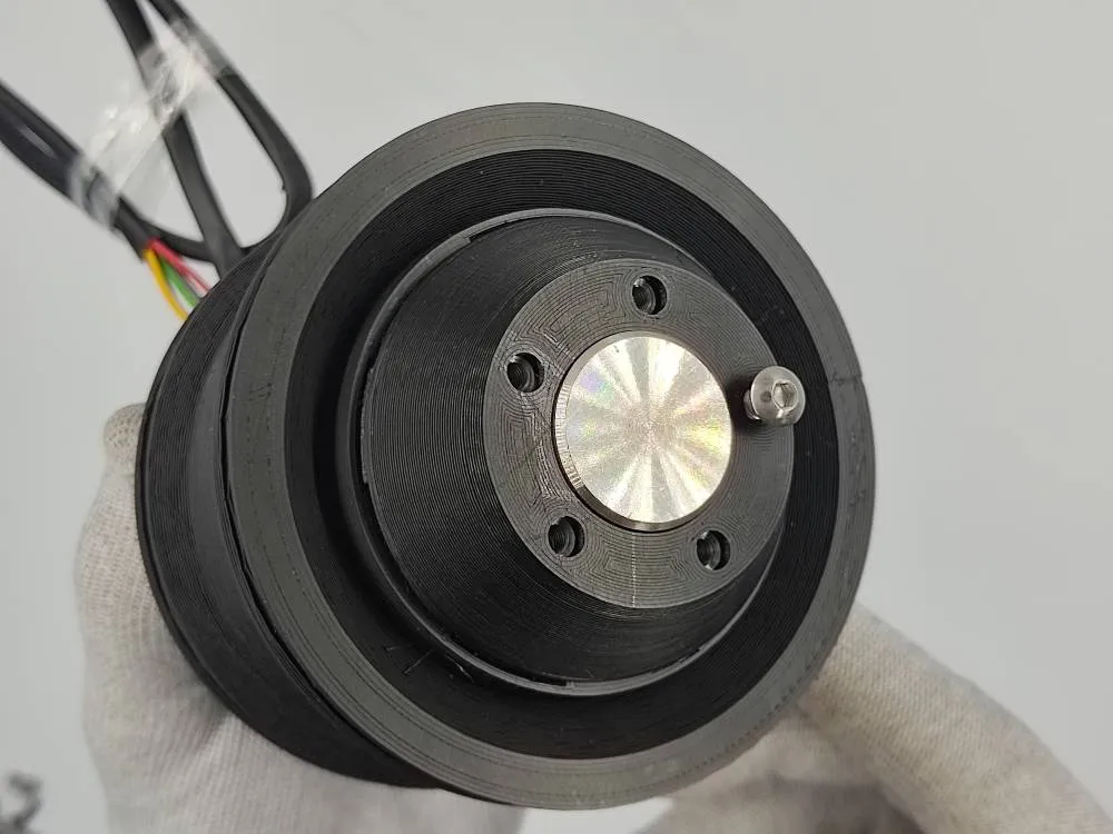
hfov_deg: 67.3
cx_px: 556
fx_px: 836
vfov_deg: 53.1
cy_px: 417
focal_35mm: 26
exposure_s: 1/216
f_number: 1.79
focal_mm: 4.74
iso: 100
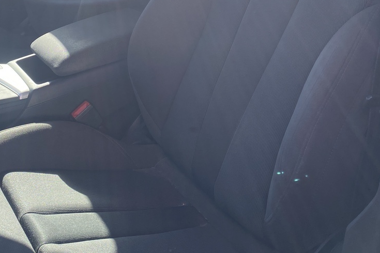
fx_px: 559
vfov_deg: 24.4
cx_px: 139
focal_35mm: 53
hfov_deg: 37.3
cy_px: -1
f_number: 1.8
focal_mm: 4.25
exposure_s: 1/552
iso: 32
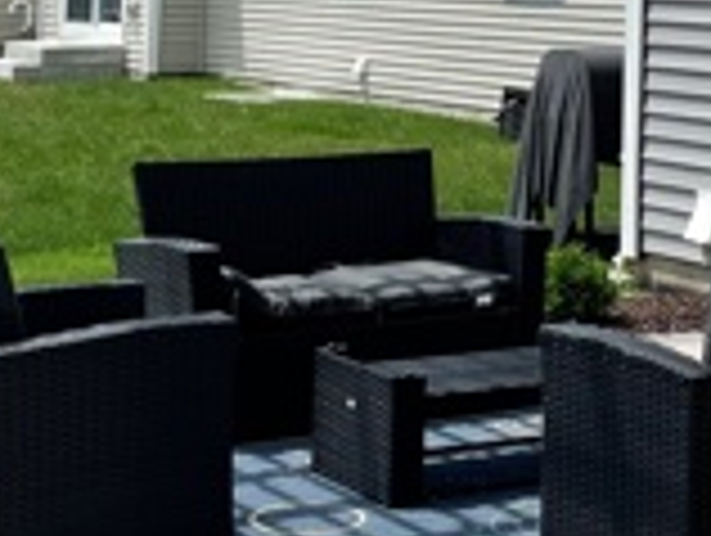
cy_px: -86
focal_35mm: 105
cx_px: 603
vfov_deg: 13.8
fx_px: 2160
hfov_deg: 18.5
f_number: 1.6
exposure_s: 1/3731
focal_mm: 4.2
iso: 32
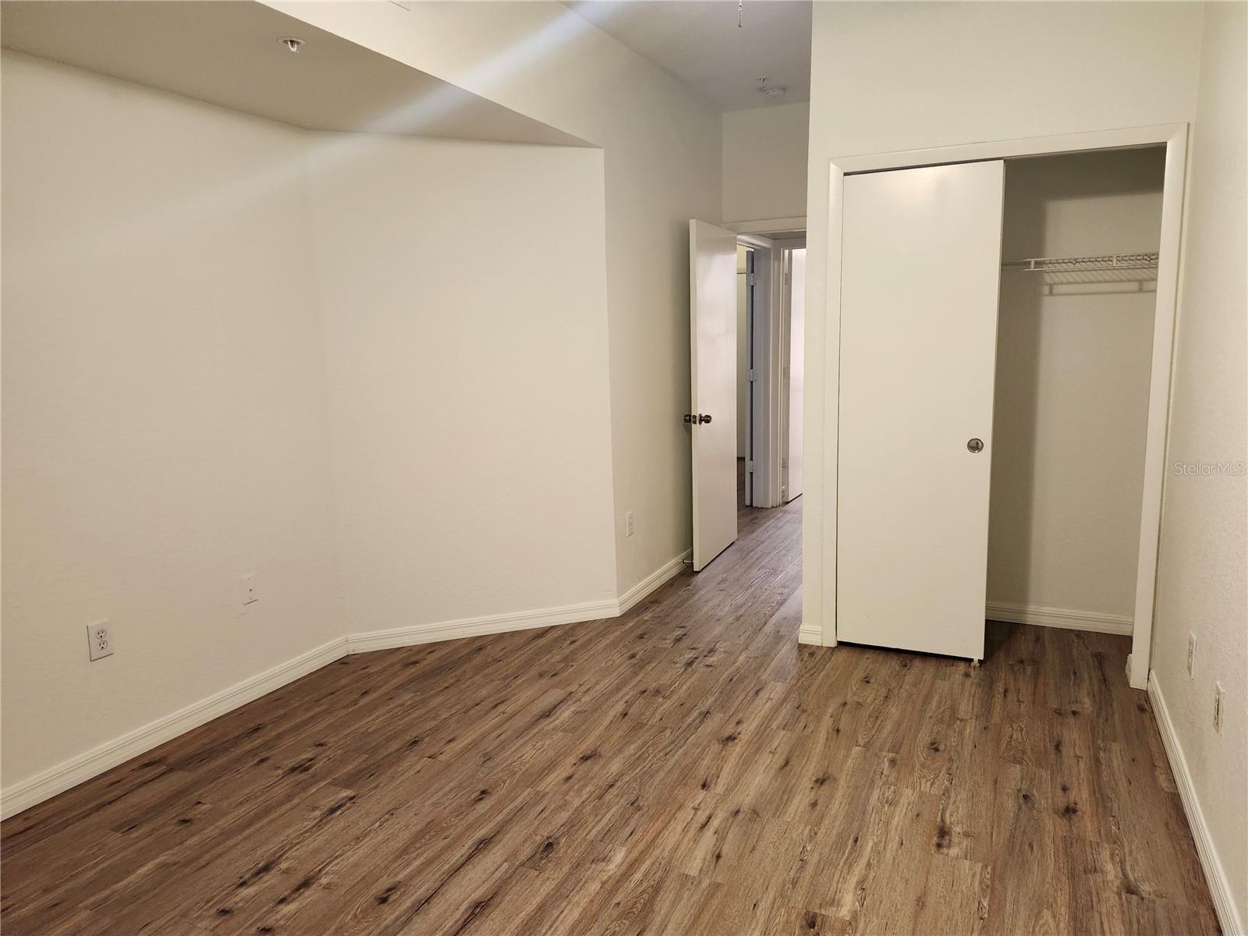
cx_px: 624
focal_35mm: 23
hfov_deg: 73.9
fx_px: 829
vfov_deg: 58.9
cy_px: 468
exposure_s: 1/120
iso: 800
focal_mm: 5.54
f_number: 1.8
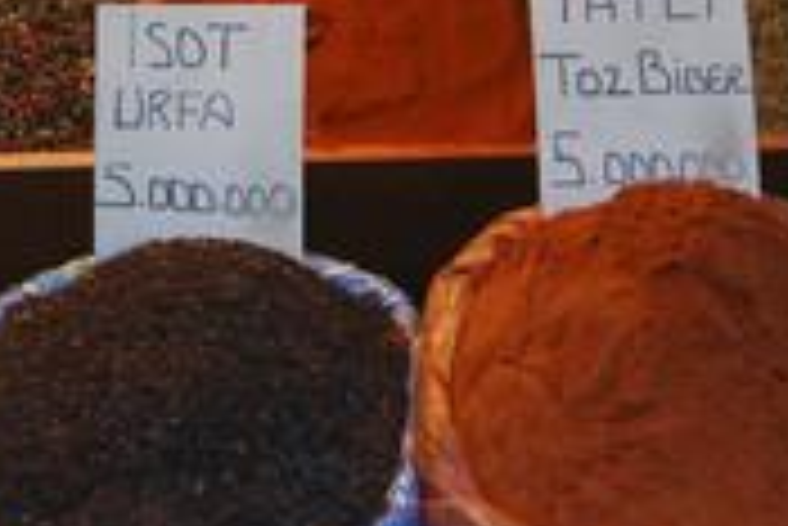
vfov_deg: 12.7
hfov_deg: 18.5
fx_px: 2366
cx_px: 34
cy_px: 112
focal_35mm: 108
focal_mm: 30
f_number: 3.5
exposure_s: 1/50
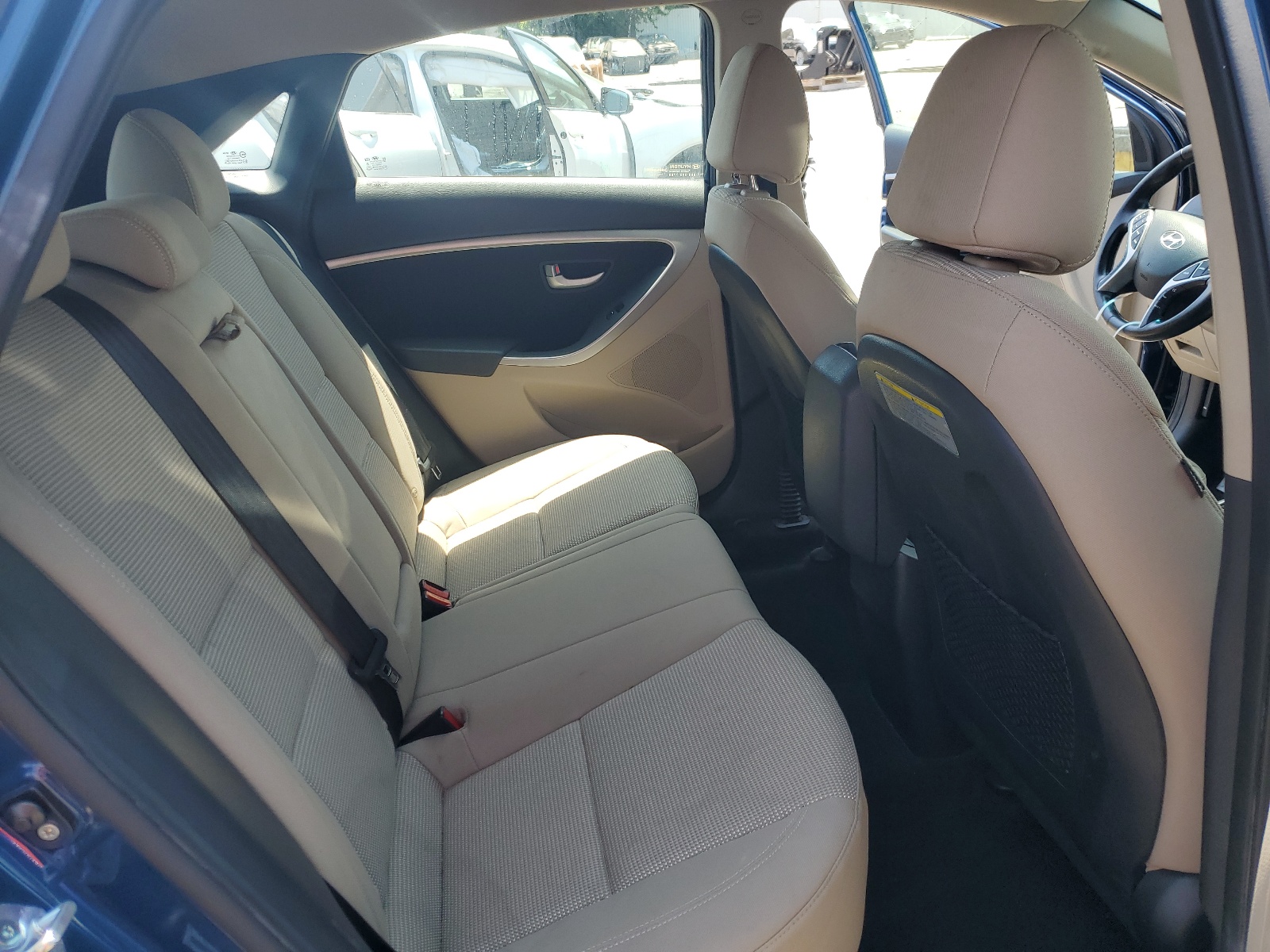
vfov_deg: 53.1
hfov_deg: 67.3
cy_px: 476
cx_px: 635
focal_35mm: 26
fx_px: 954
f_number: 1.5
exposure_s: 1/476
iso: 50
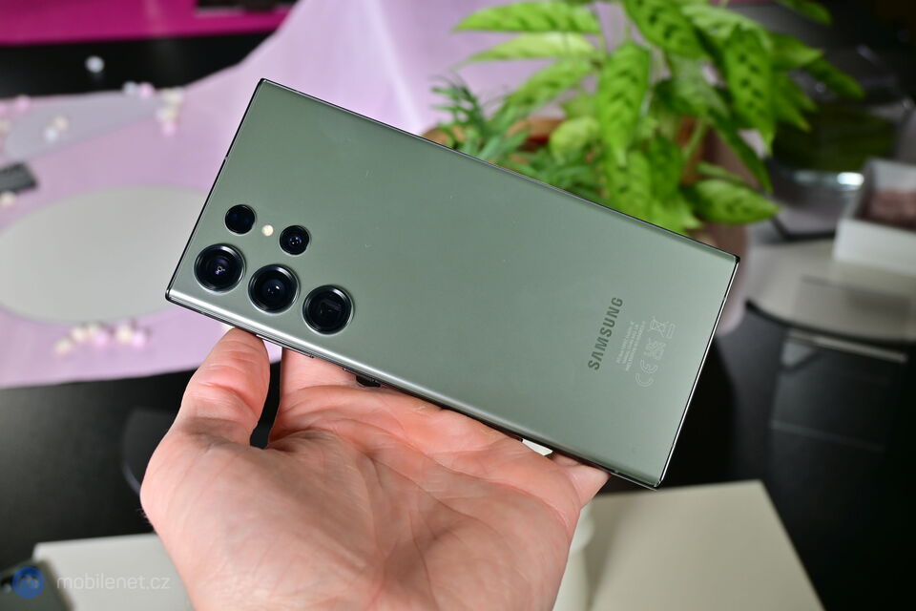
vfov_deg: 30.8
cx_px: 458
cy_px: 306
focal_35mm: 44
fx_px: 1107
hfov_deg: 45.0
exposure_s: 1/160
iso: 100
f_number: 6.3
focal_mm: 29
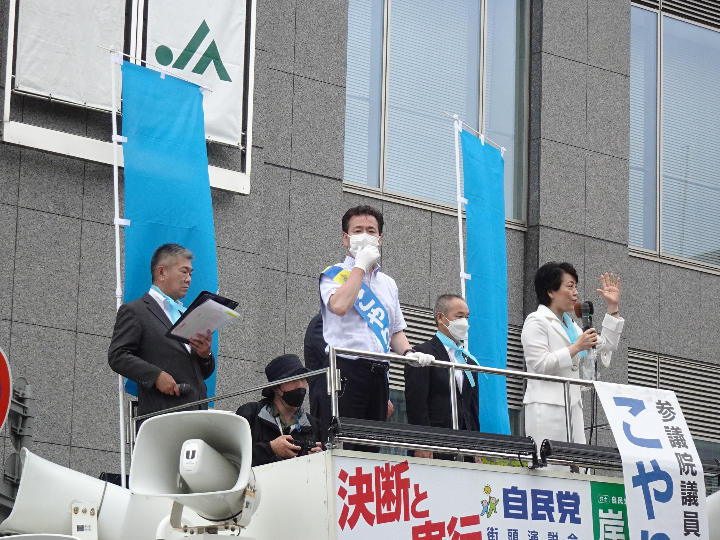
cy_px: 270
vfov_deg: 11.4
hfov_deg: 15.2
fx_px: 2704
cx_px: 360
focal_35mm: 130
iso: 250
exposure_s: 1/250
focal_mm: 20.59
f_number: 5.6
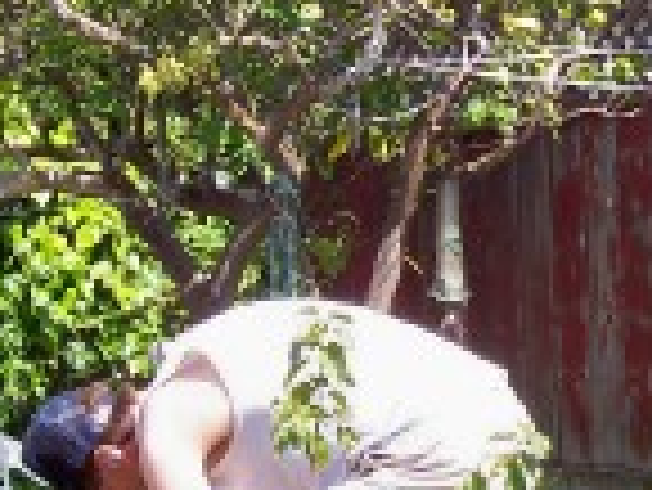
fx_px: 1923
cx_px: 517
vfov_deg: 14.5
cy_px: 207
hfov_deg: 19.1
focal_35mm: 102
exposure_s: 1/180
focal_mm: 5.6
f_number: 5.6
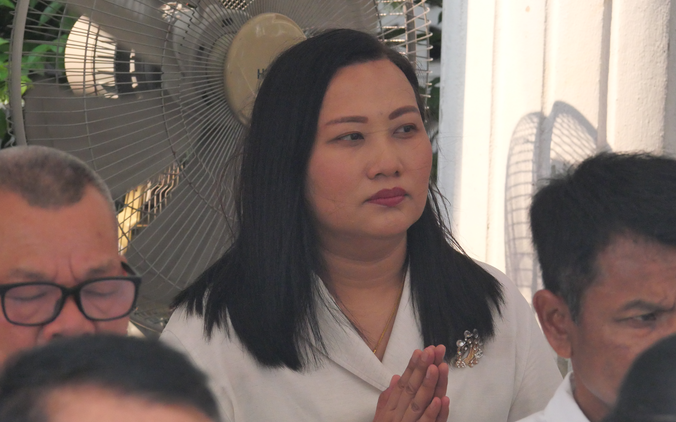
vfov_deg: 4.1
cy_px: 197
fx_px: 5859
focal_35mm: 318
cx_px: 338
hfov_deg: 6.6
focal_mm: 150
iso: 4000
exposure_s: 1/1000
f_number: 9
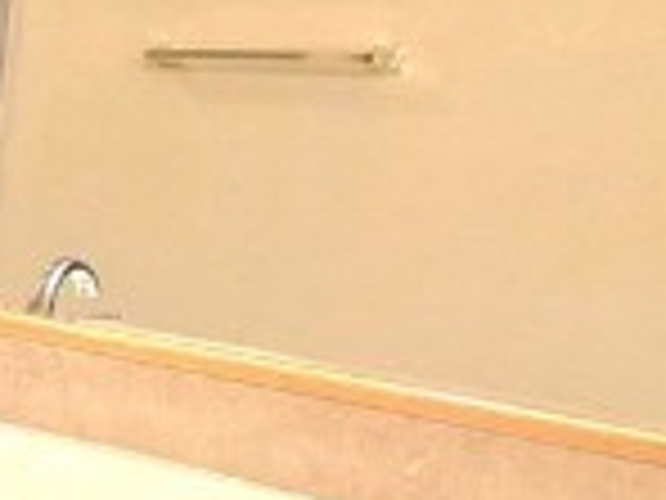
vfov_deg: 16.4
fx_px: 1732
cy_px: 248
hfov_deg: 15.7
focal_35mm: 90
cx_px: -765
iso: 250
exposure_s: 1/60.2
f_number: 2.2
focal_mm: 2.2
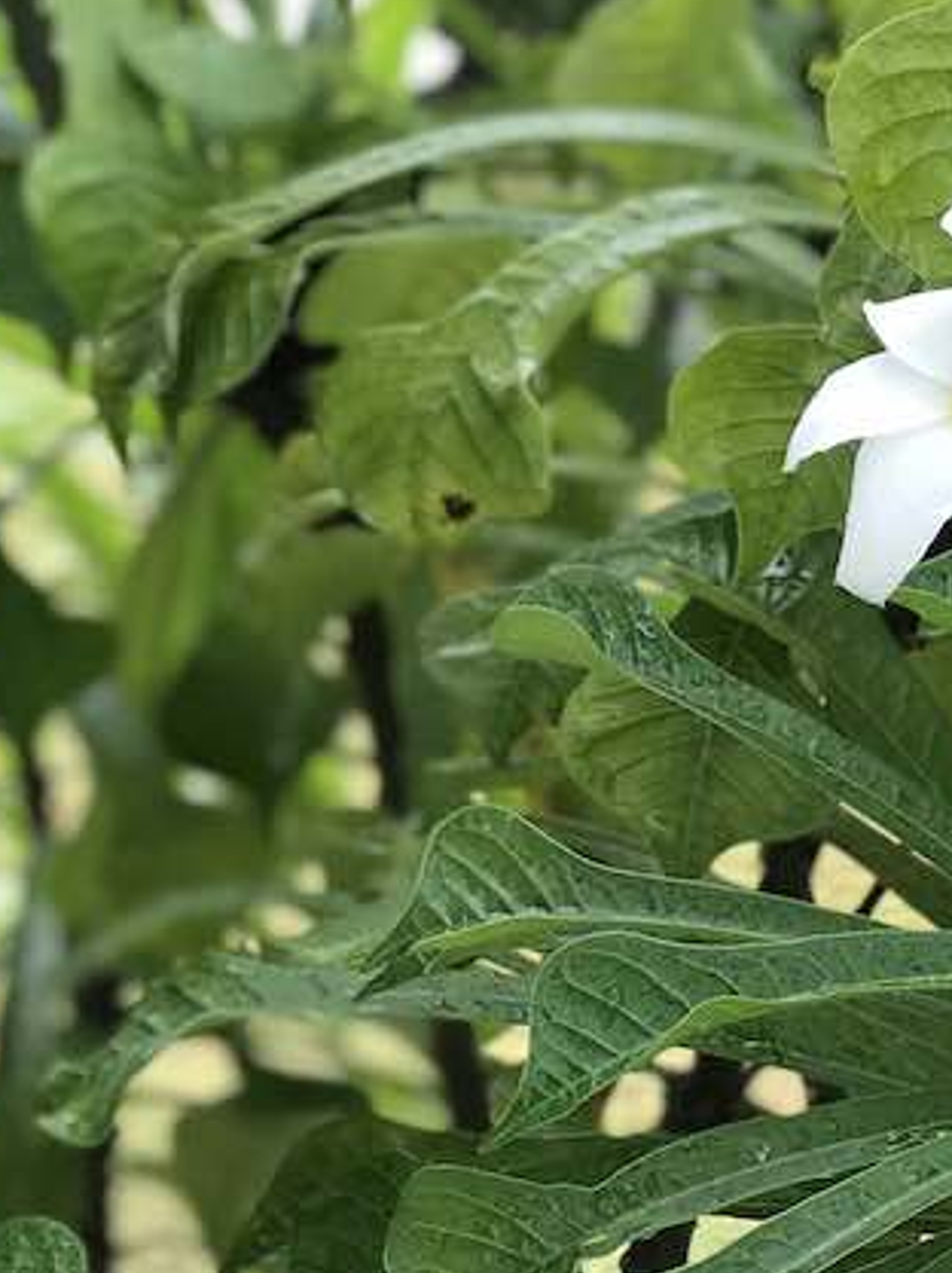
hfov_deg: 10.0
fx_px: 5362
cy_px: 1555
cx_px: 1031
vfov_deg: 13.2
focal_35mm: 146
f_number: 2.8
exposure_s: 1/50
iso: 32
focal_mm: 6.6
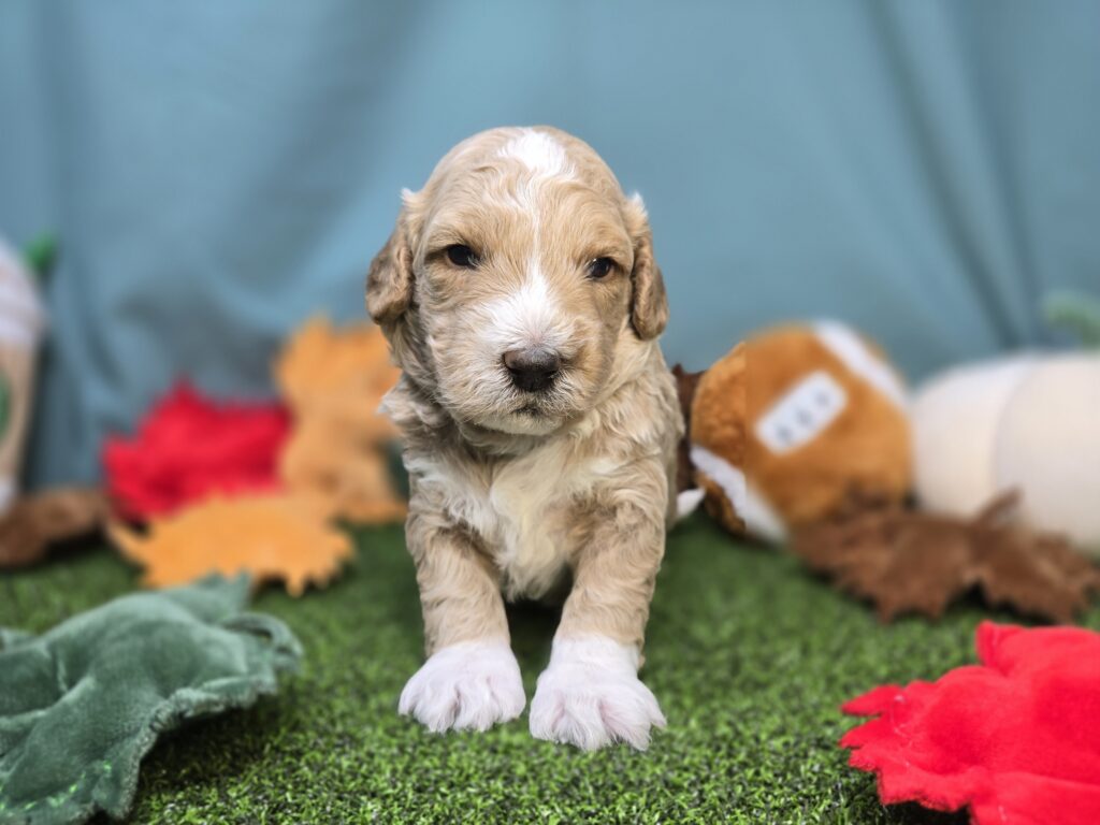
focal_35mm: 23
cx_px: 550
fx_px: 731
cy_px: 412
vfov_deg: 58.9
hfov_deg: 73.9
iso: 100
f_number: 1.7
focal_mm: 6.3
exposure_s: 1/120
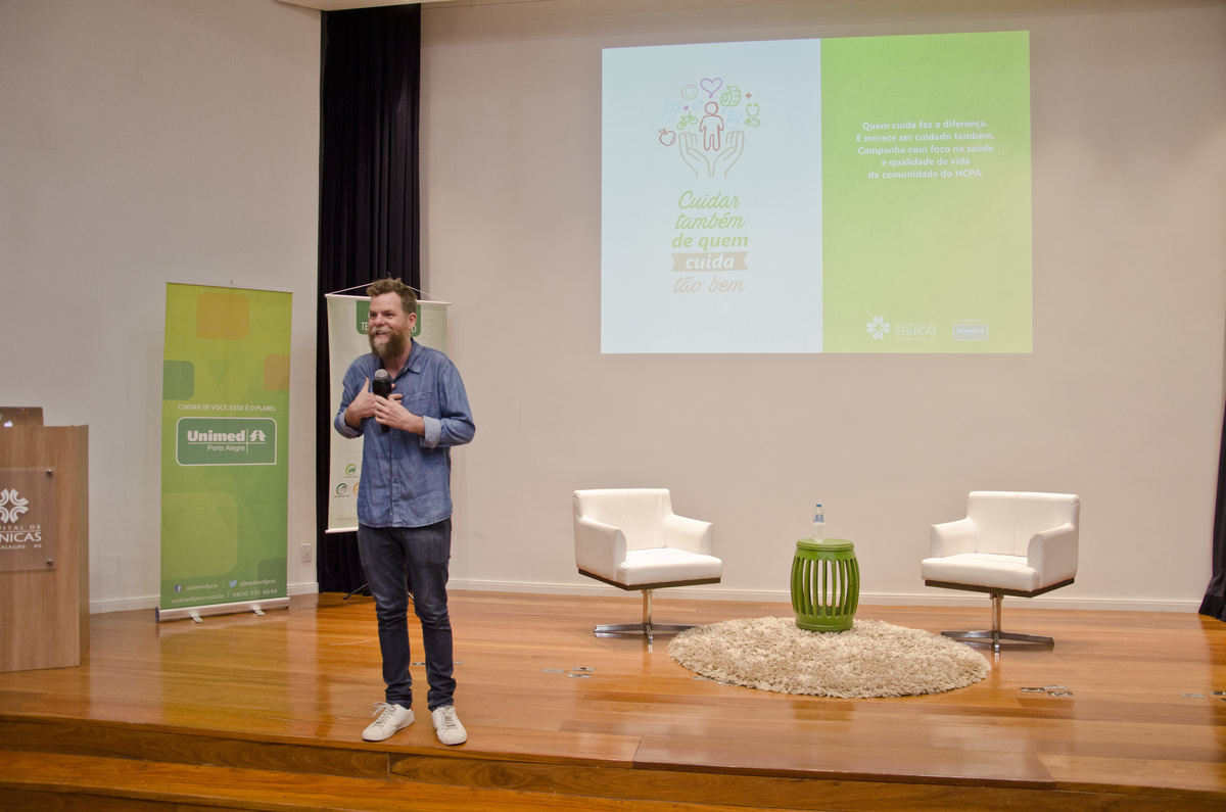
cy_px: 406
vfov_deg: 47.7
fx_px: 918
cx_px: 613
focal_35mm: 27
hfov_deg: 67.5
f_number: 3.5
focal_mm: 18
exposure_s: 1/80
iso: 1000
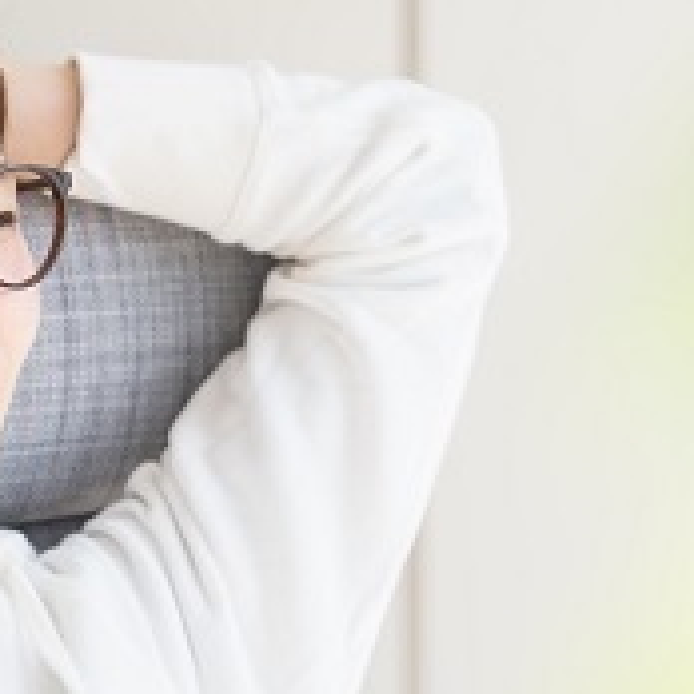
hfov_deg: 8.5
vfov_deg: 8.5
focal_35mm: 205
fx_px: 4650
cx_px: 231
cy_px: 507
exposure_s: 1/200
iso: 100
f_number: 3.2
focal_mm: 70
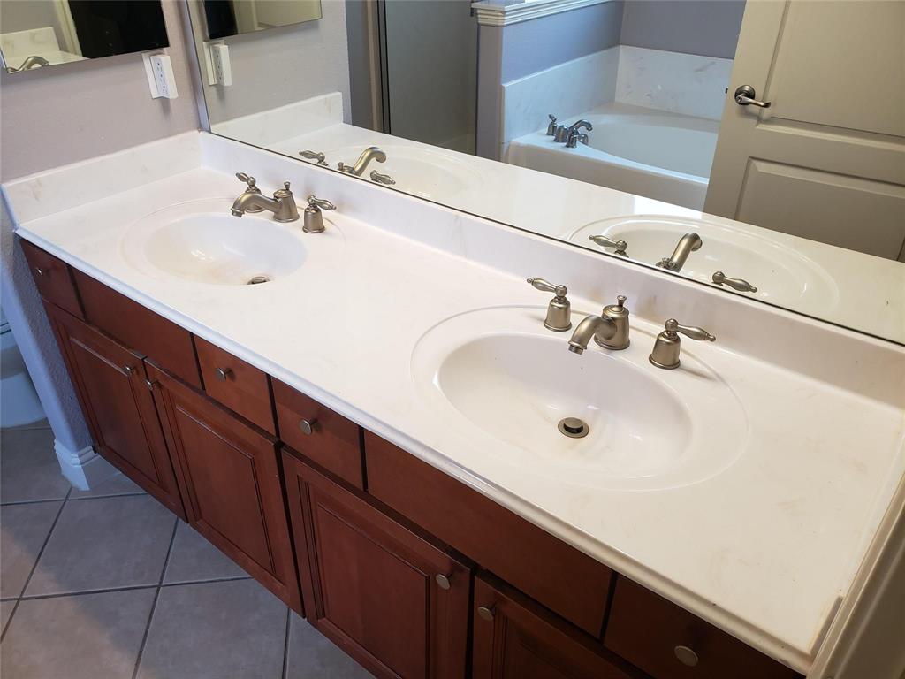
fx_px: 680
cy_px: 340
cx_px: 452
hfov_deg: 67.3
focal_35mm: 26
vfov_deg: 53.1
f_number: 2.4
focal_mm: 4.3
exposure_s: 1/60
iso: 125
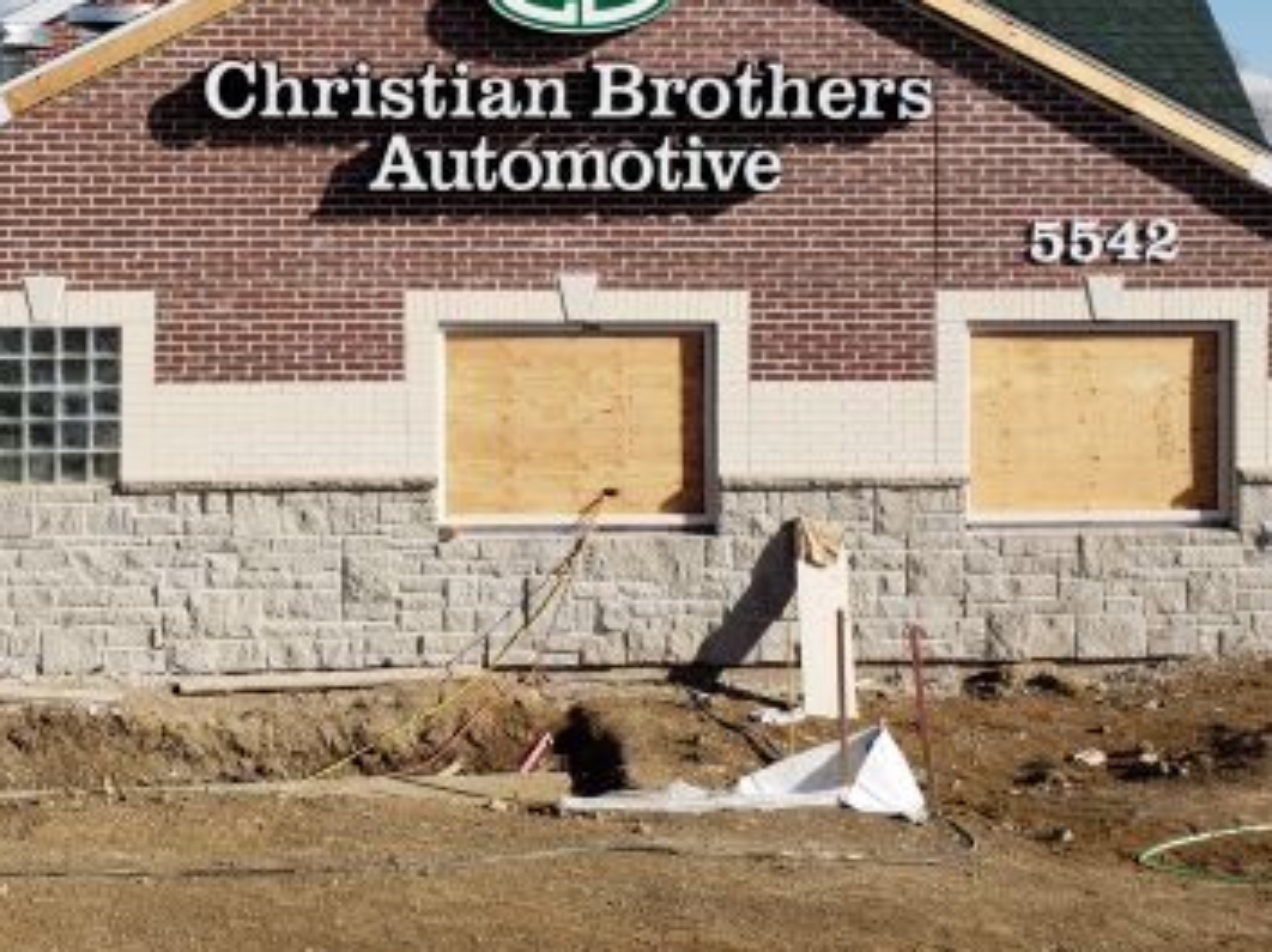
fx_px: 1799
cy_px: 230
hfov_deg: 38.3
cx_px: 372
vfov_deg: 29.2
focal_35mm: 49
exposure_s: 1/1894
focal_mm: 4.3
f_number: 2.4
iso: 50
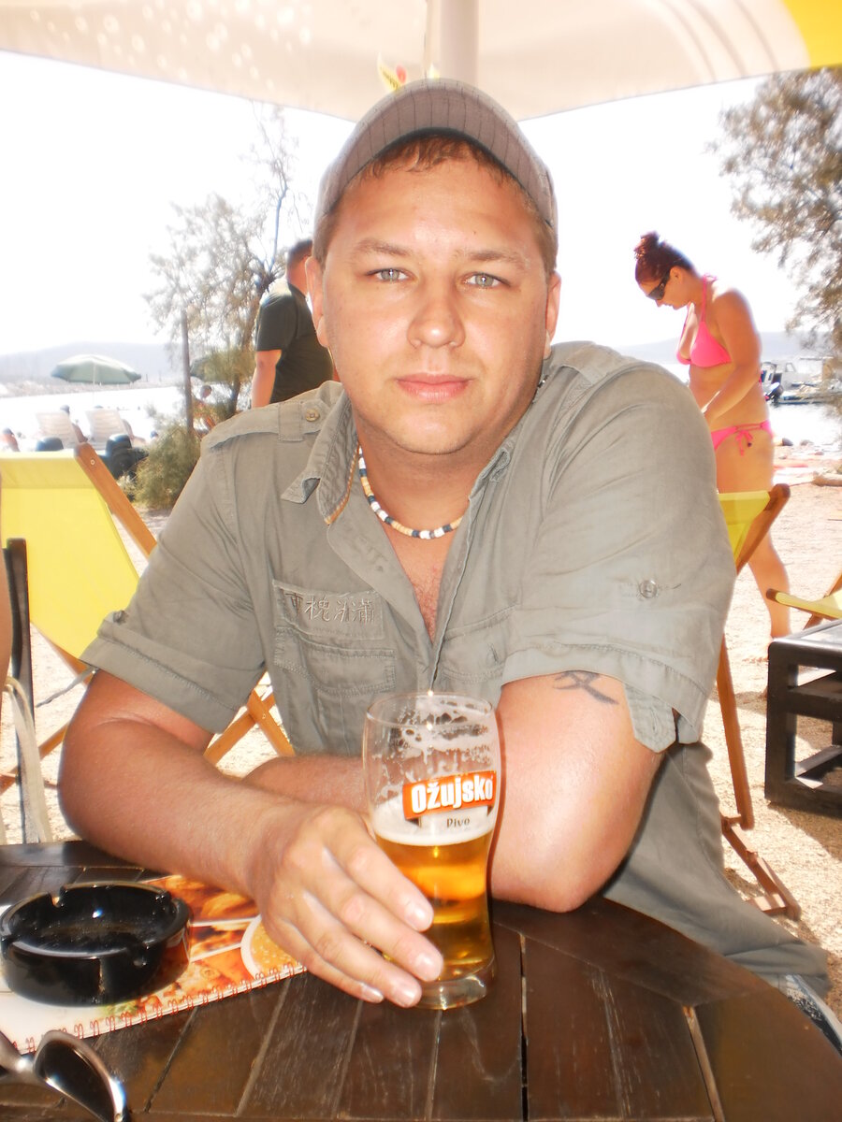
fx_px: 1168
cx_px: 421
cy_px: 561
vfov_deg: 51.4
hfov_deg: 39.7
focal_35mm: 36
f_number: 3.1
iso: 100
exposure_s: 1/500
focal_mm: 6.3
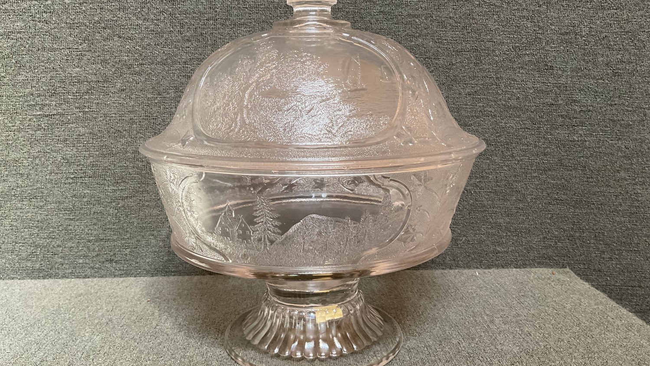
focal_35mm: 32
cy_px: 169
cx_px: 321
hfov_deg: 61.0
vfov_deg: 36.6
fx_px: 551
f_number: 1.8
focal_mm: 3
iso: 80
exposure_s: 1/50
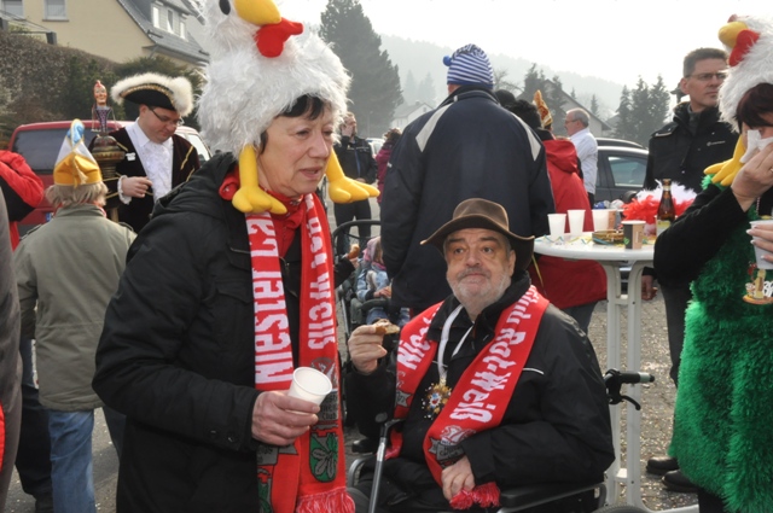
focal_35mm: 44
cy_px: 256
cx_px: 386
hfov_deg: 45.0
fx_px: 933
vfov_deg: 30.8
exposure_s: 1/200
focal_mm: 29
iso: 800
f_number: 20
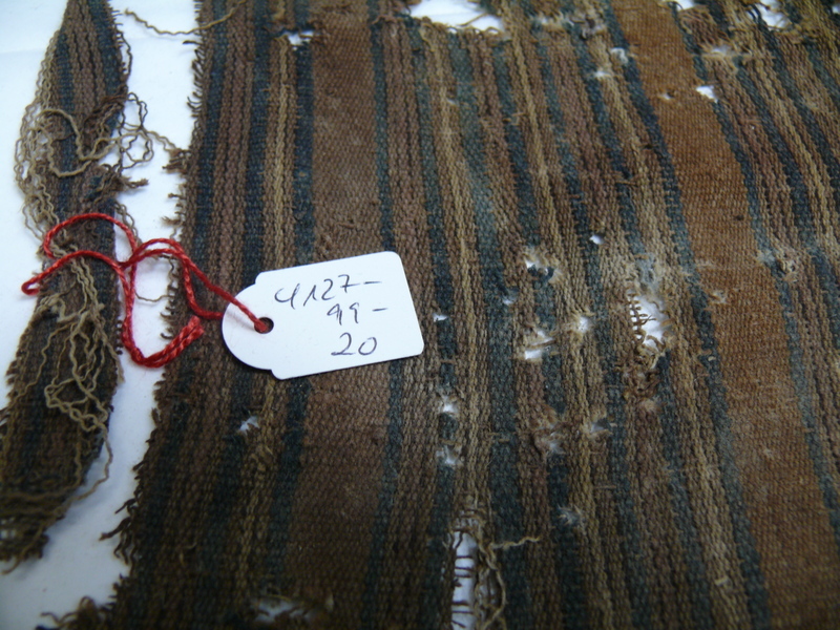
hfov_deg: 52.6
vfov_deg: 40.7
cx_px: 420
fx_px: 849
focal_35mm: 35
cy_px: 315
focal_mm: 7.4
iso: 125
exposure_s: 1/30
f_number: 2.8
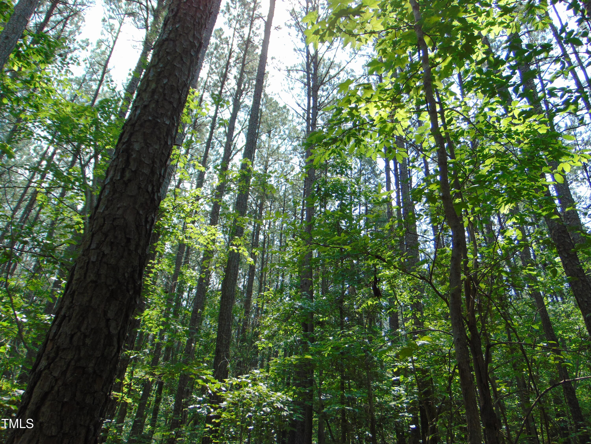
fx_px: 427
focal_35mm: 25
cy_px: 222
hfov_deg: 69.4
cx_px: 296
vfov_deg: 54.9
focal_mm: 4.5
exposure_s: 1/320
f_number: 3
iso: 80
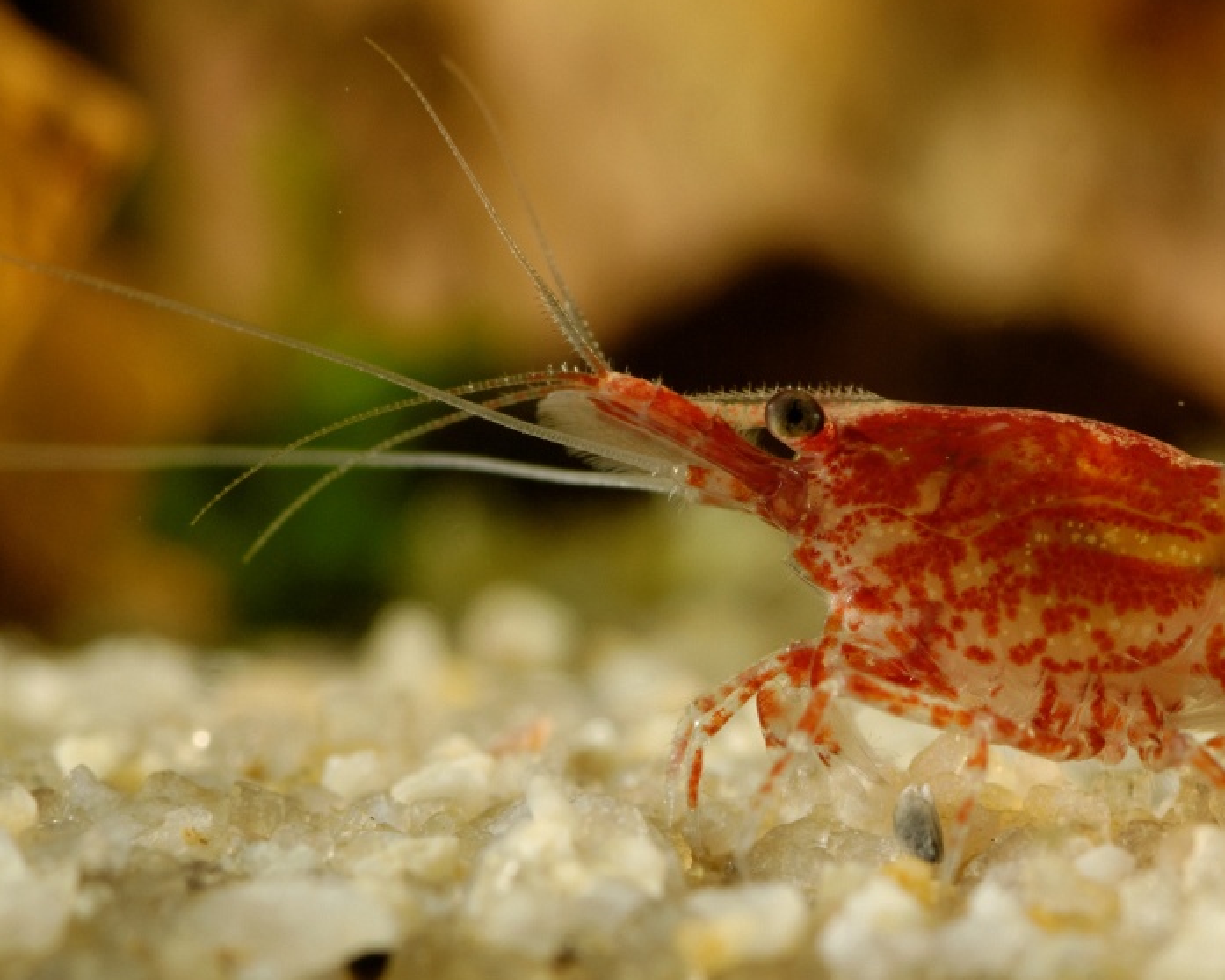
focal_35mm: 267
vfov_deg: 5.8
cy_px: 444
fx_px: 9683
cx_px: 1055
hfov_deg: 7.2
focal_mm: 100
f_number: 22
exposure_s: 1/125
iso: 100
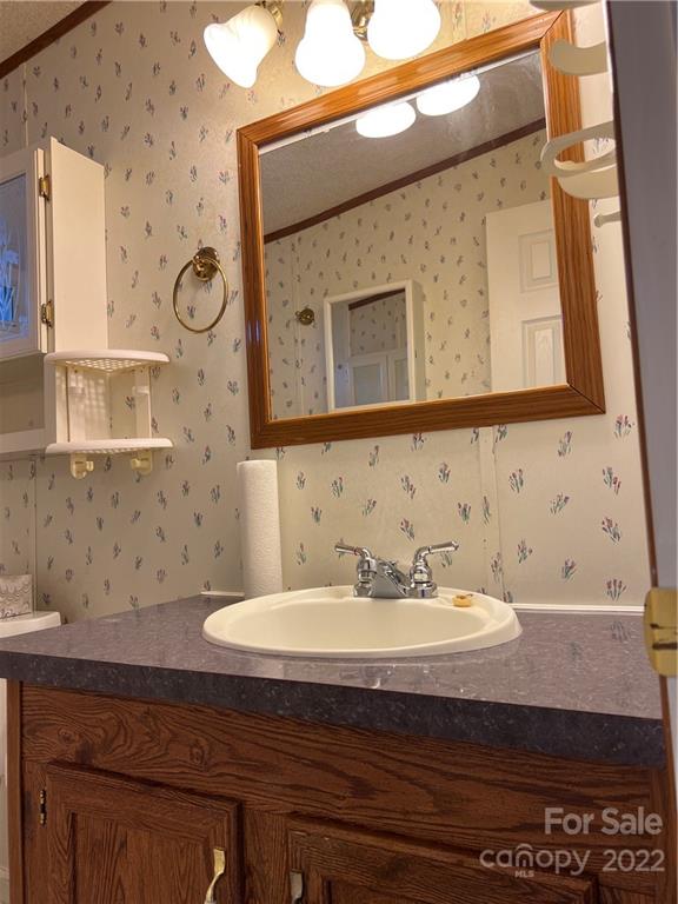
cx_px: 339
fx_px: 679
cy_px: 452
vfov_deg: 67.3
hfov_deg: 53.1
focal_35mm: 26
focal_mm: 5.7
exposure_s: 1/120
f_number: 1.5
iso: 40
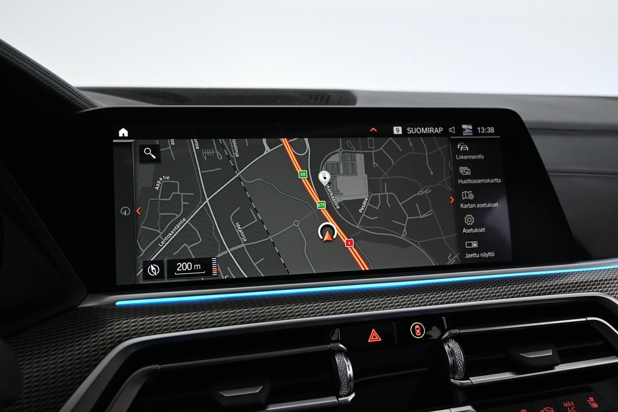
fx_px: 566
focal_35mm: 33
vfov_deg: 40.0
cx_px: 309
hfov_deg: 57.2
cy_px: 206
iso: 1800
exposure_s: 1/40
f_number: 4
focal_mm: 22
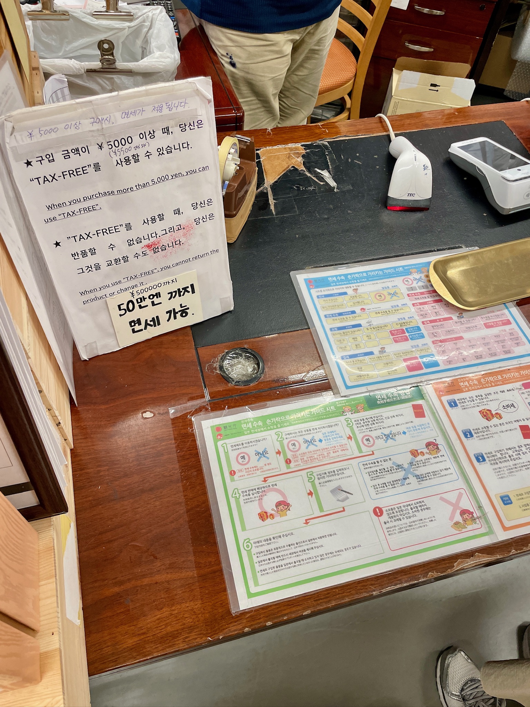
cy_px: 354
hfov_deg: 53.1
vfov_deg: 67.3
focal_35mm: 26
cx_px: 265
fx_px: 531
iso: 100
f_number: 1.6
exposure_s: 1/120
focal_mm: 4.2
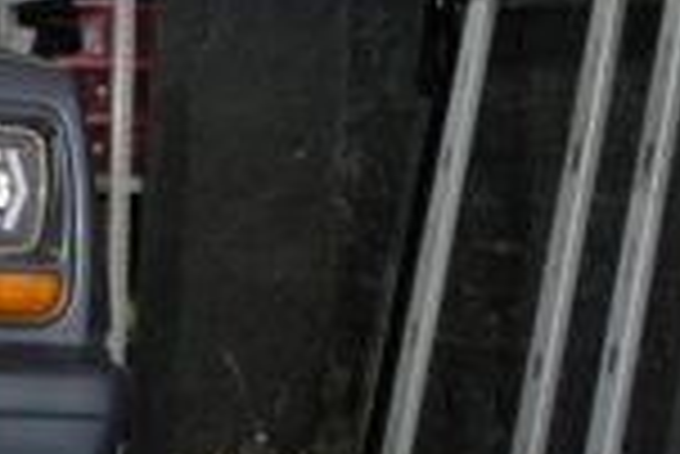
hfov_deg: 11.0
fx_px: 3460
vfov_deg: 7.5
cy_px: 157
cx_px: -122
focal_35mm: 183
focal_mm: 24
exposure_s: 1/60
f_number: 4
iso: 1100
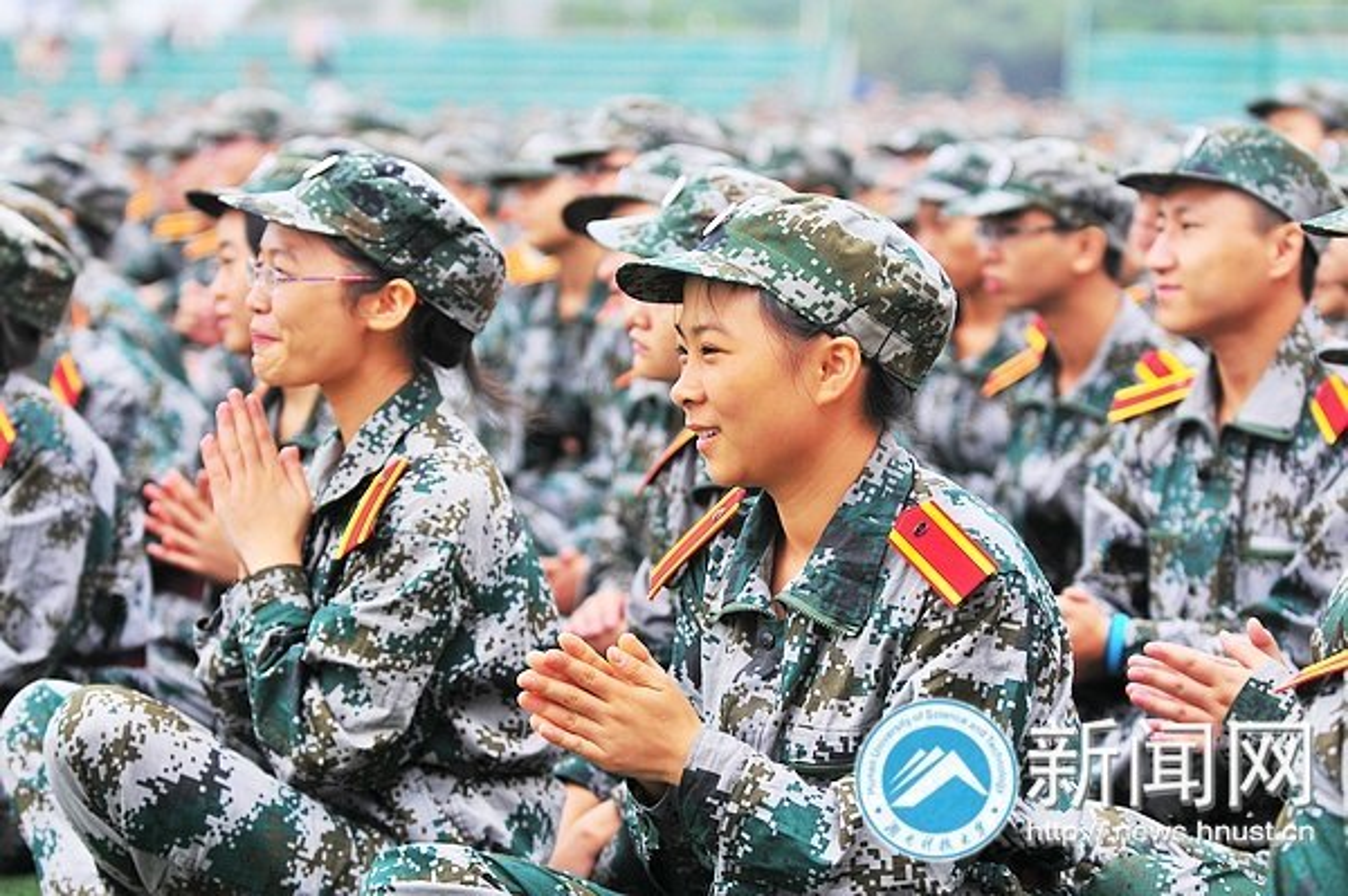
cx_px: 674
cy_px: 448
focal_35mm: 105
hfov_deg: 19.5
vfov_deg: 13.0
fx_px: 3928
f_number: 2.8
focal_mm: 70
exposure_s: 1/400
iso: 250
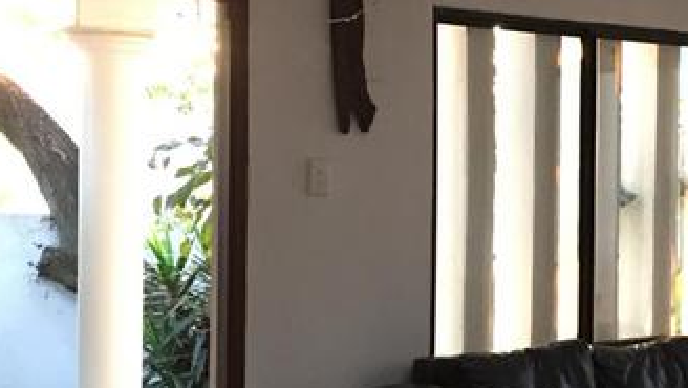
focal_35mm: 77
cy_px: 224
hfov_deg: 25.8
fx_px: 1406
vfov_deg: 15.7
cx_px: 728
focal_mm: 4.15
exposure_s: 1/8
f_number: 2.2
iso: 125
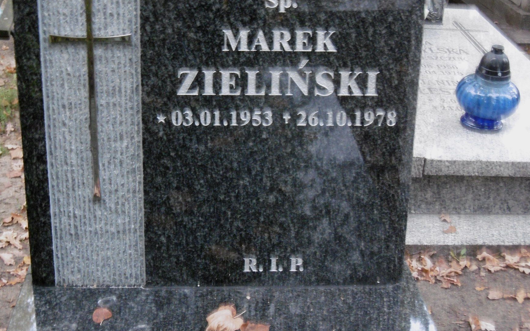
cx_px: 254
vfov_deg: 17.6
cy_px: 125
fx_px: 1069
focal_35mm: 74
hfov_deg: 27.8
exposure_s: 1/10
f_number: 4.2
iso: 400
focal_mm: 10.5
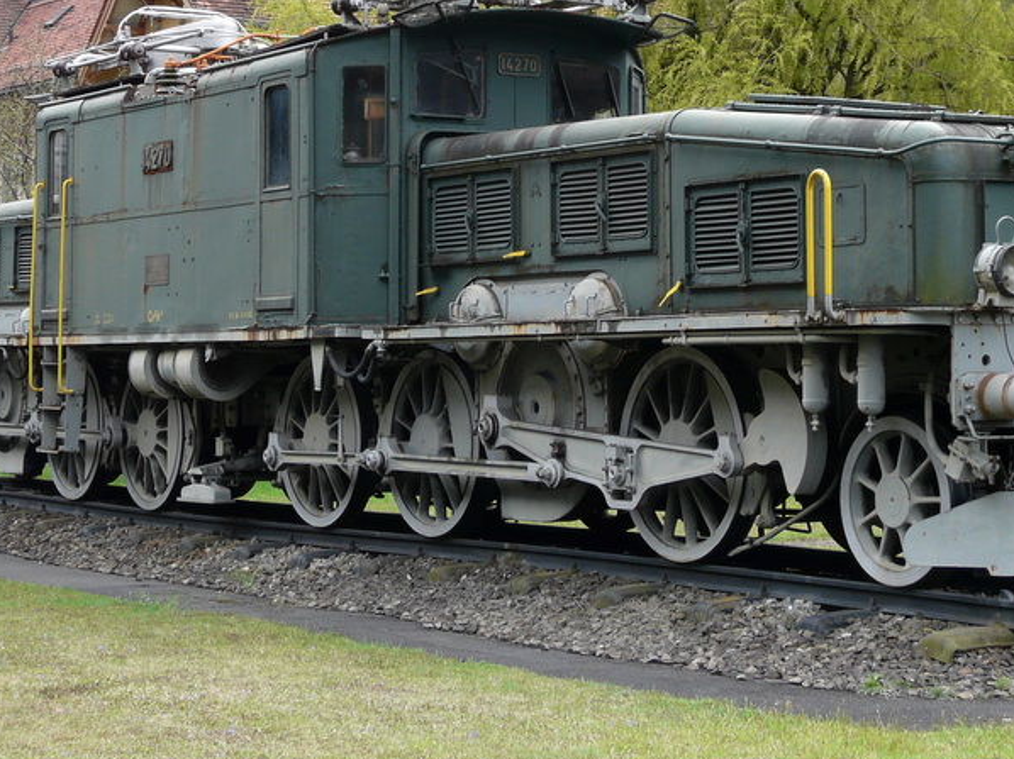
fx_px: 2547
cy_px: 159
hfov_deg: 22.5
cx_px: 568
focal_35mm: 87
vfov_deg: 16.8
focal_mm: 8.5
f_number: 4
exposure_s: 1/200
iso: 100
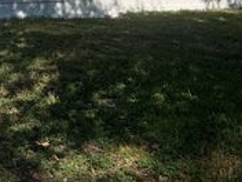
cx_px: -1
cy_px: -68
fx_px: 517
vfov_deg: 18.3
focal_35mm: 74
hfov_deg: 25.0
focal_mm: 5.7
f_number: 1.5
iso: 50
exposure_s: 1/6211
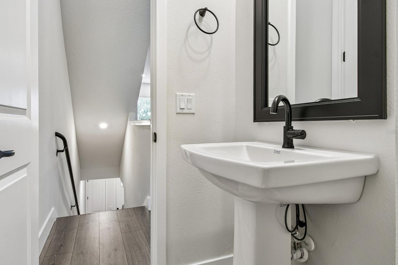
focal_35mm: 18
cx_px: 187
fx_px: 199
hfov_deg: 89.9
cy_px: 132
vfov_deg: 67.4
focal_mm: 11
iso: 100
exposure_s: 1/20
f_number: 7.1
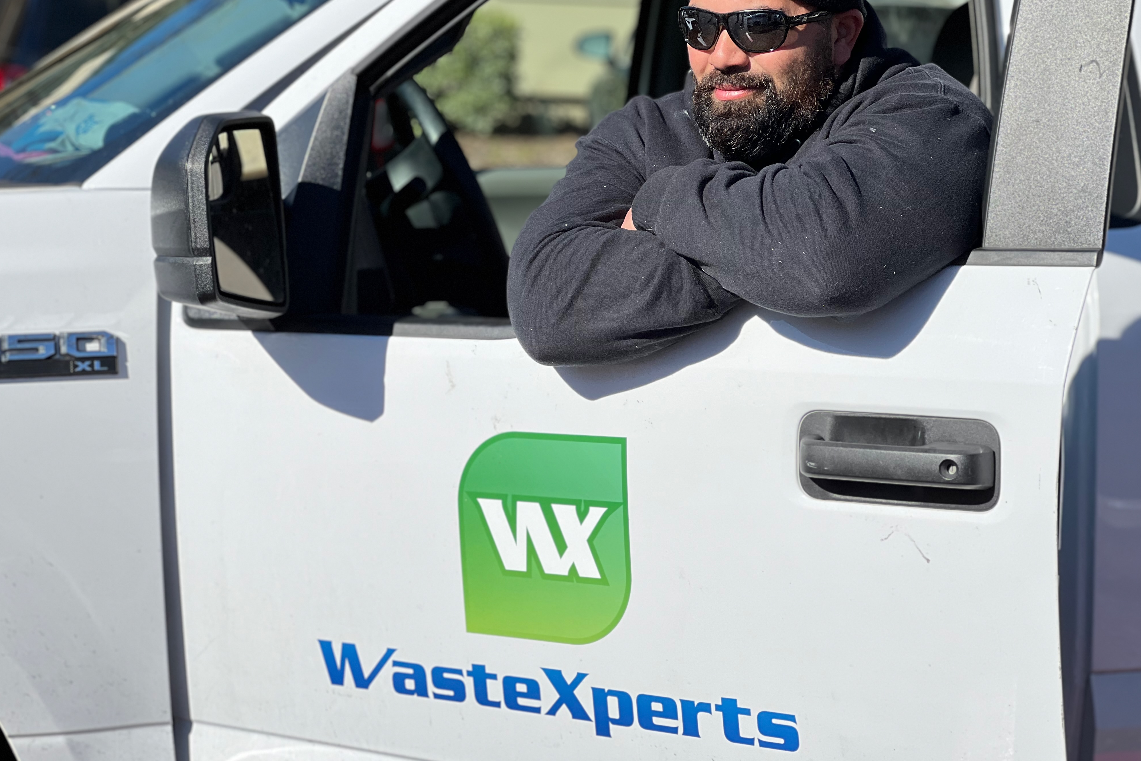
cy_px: 338
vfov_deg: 16.9
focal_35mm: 81
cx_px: 565
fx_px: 2567
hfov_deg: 25.1
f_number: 2.8
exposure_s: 1/911
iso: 32
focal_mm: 9
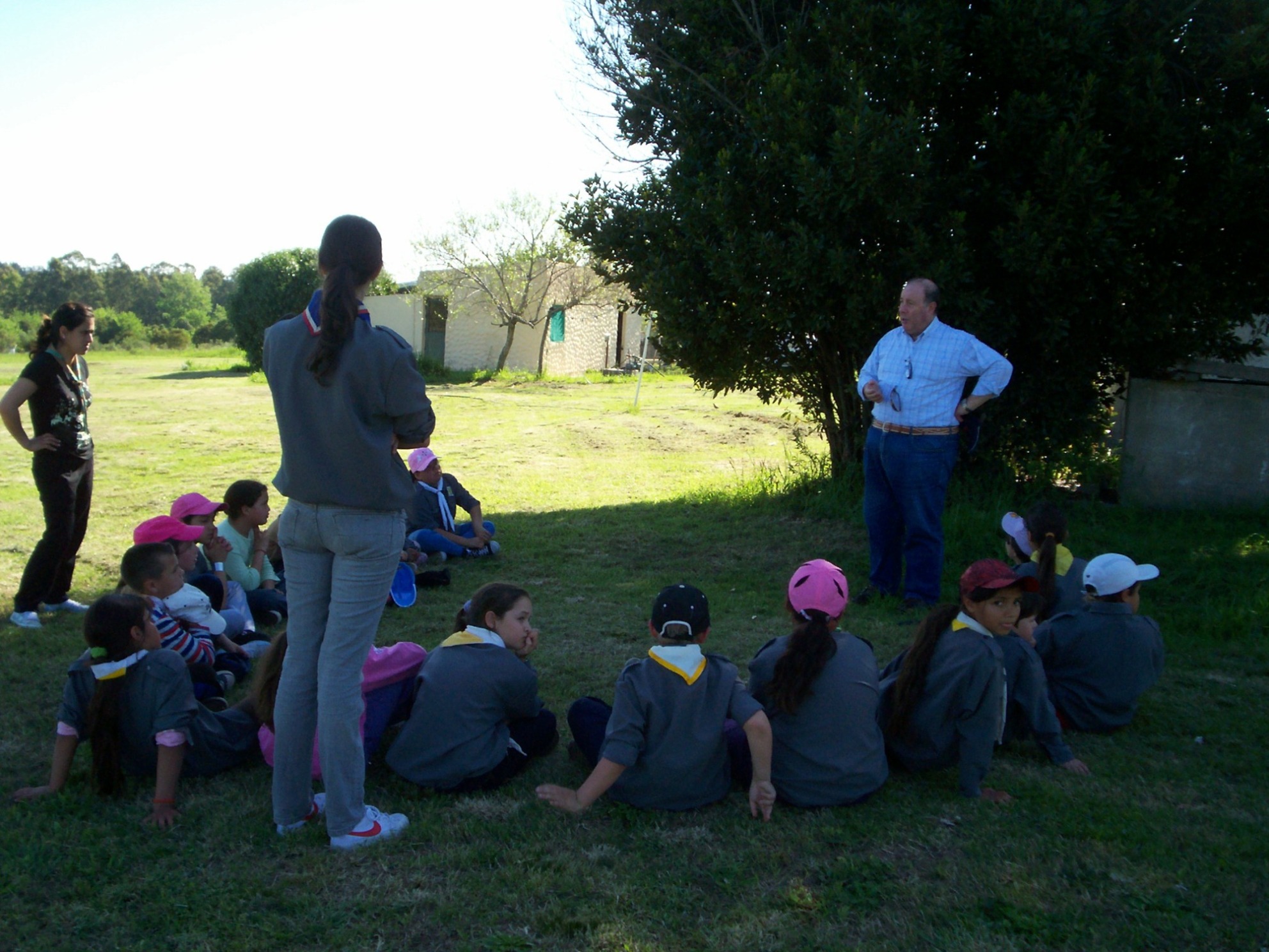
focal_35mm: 36
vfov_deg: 39.7
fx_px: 1320
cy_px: 476
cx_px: 634
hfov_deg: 51.4
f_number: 4.5
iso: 100
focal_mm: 5.9
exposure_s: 1/270
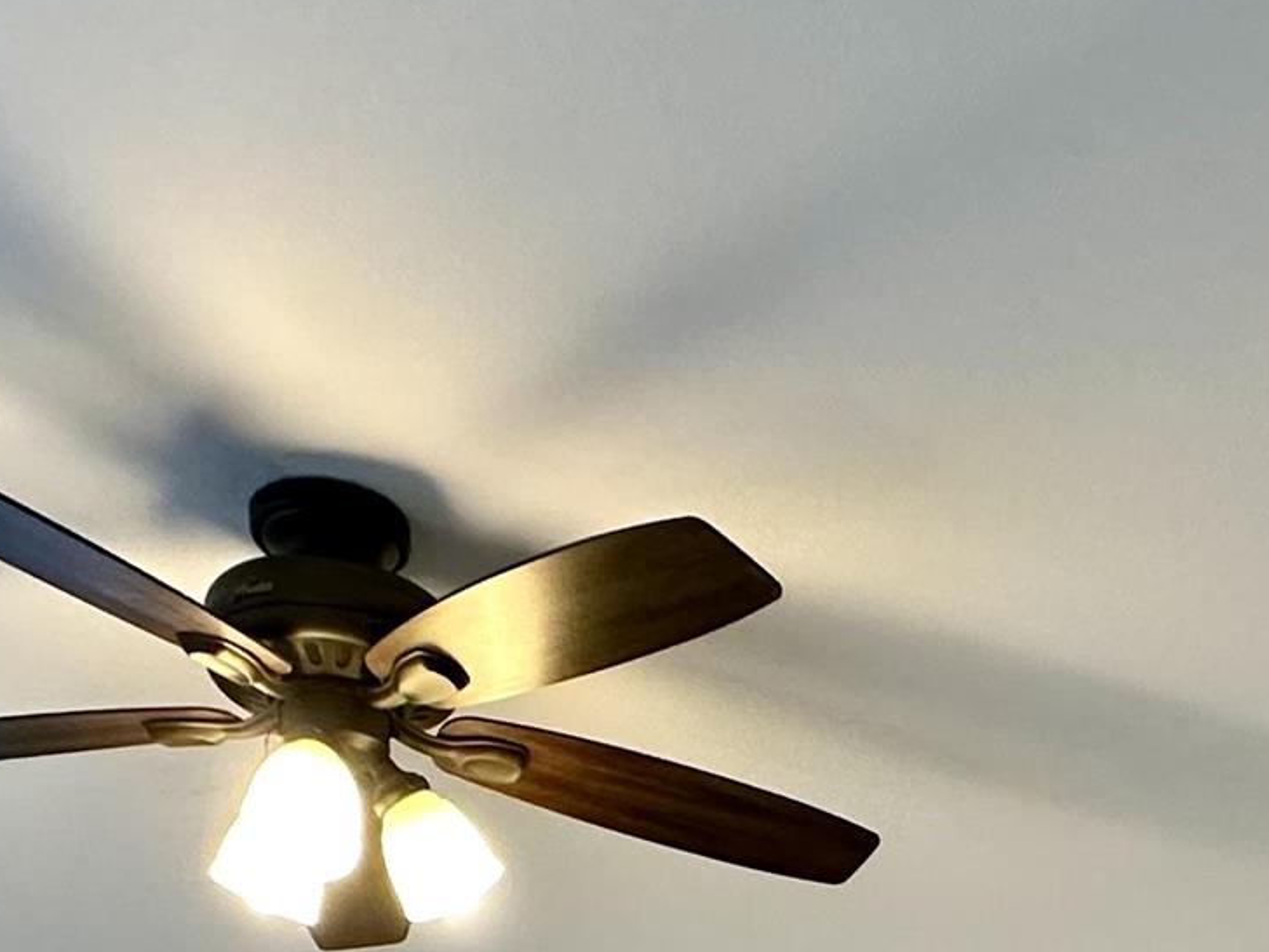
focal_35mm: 59
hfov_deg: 31.9
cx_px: 1008
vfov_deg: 17.6
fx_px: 2163
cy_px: 1899
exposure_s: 1/120
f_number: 2.2
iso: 200
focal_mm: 2.22
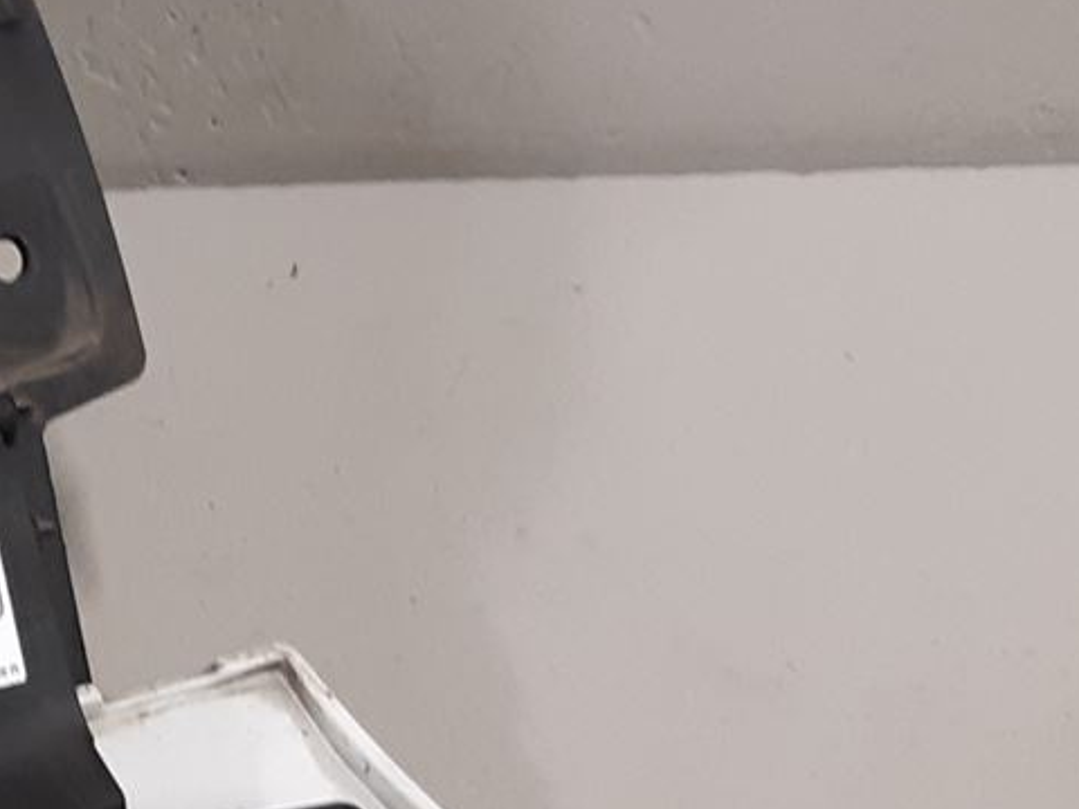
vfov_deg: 13.3
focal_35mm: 111
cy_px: 654
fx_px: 3460
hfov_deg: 16.7
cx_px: -328
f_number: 1.7
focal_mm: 3.93
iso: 160
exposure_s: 1/60
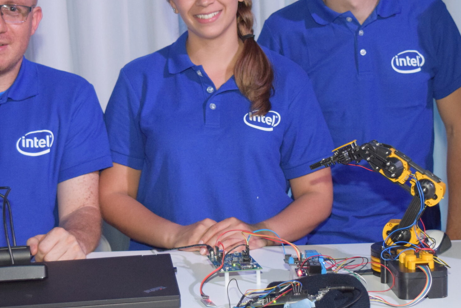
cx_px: 268
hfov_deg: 25.1
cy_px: 126
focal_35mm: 81
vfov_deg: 16.9
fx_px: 1036
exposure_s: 1/60
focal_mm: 31
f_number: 4.2
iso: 2800
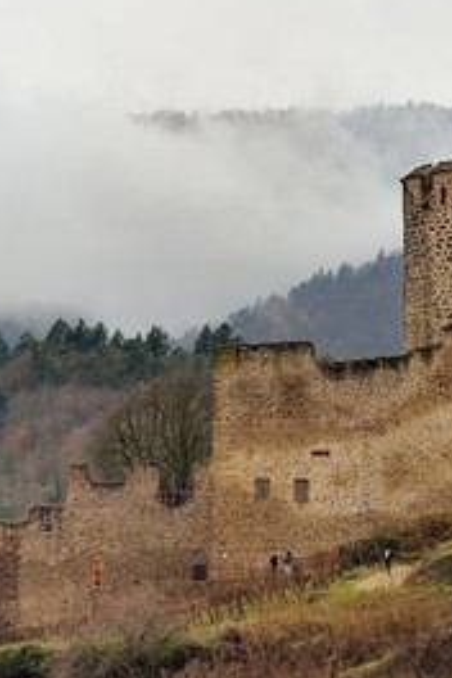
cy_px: 326
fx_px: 4049
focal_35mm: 215
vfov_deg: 9.6
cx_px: 212
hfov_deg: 6.4
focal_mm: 135
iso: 400
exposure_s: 1/320
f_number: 7.1
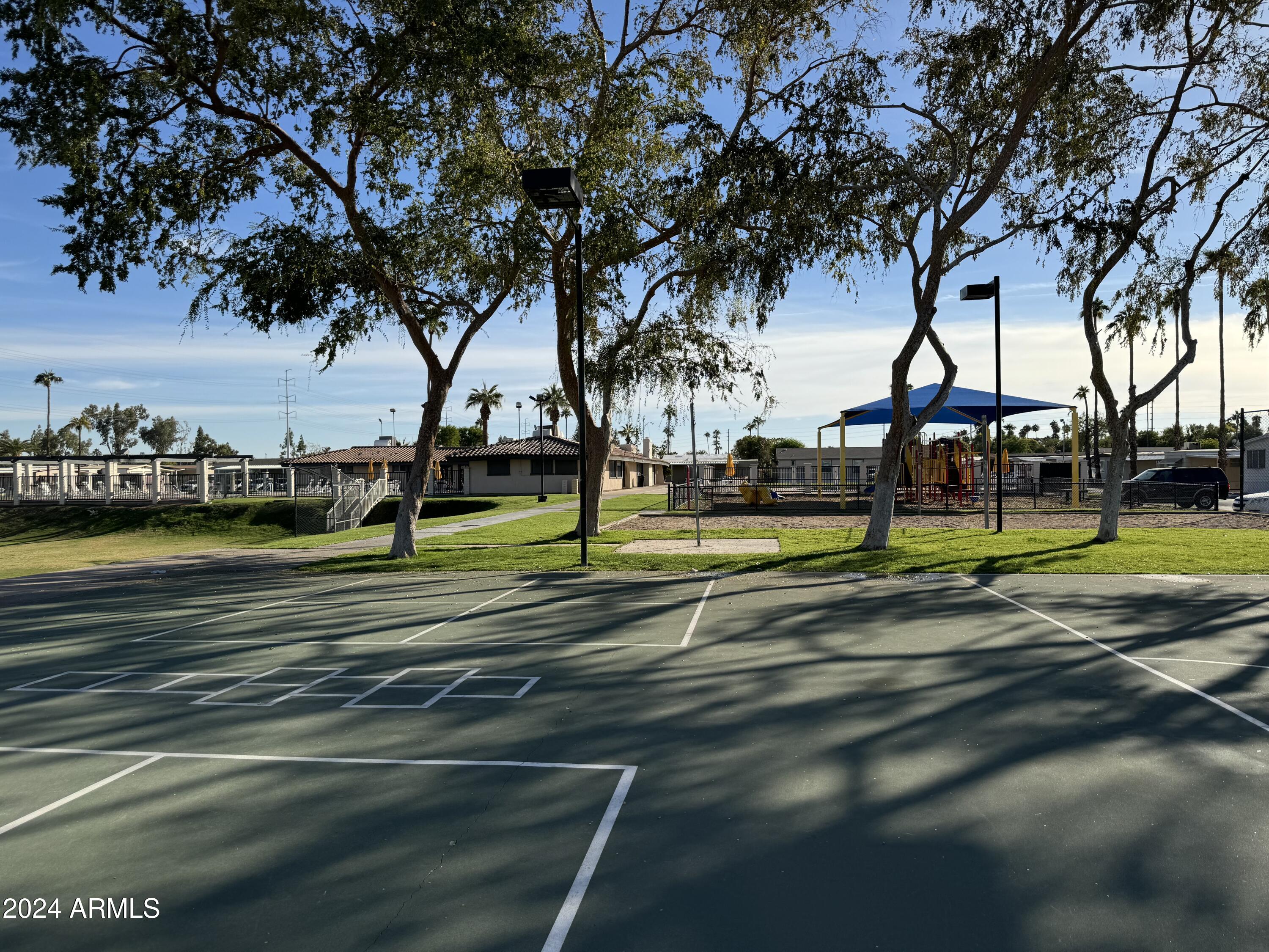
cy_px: 476
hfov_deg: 71.6
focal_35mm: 24
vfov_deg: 56.8
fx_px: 880
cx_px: 634
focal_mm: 6.76
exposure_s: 1/5348
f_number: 1.78
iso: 80
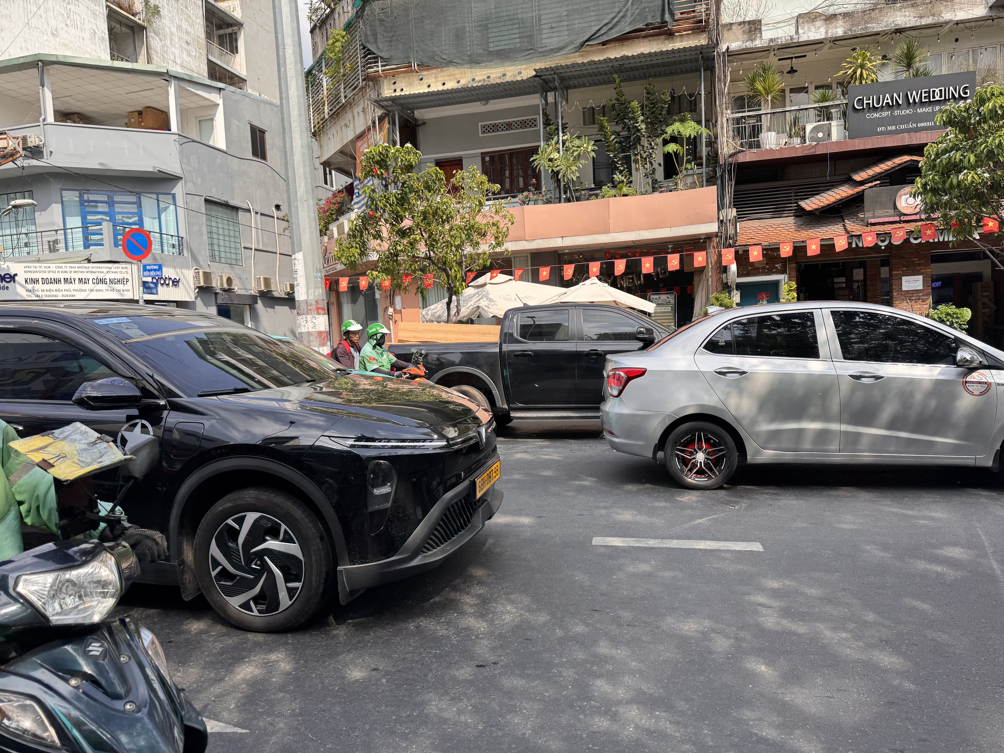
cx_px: 502
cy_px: 376
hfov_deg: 71.6
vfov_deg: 56.8
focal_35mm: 24
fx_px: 696
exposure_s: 1/1524
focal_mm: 6.76
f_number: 1.78
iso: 80
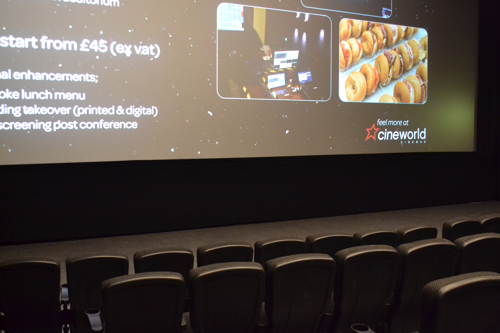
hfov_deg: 49.5
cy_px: 166
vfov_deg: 34.2
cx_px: 263
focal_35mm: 39
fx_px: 542
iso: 3200
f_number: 4
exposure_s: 1/5
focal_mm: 24
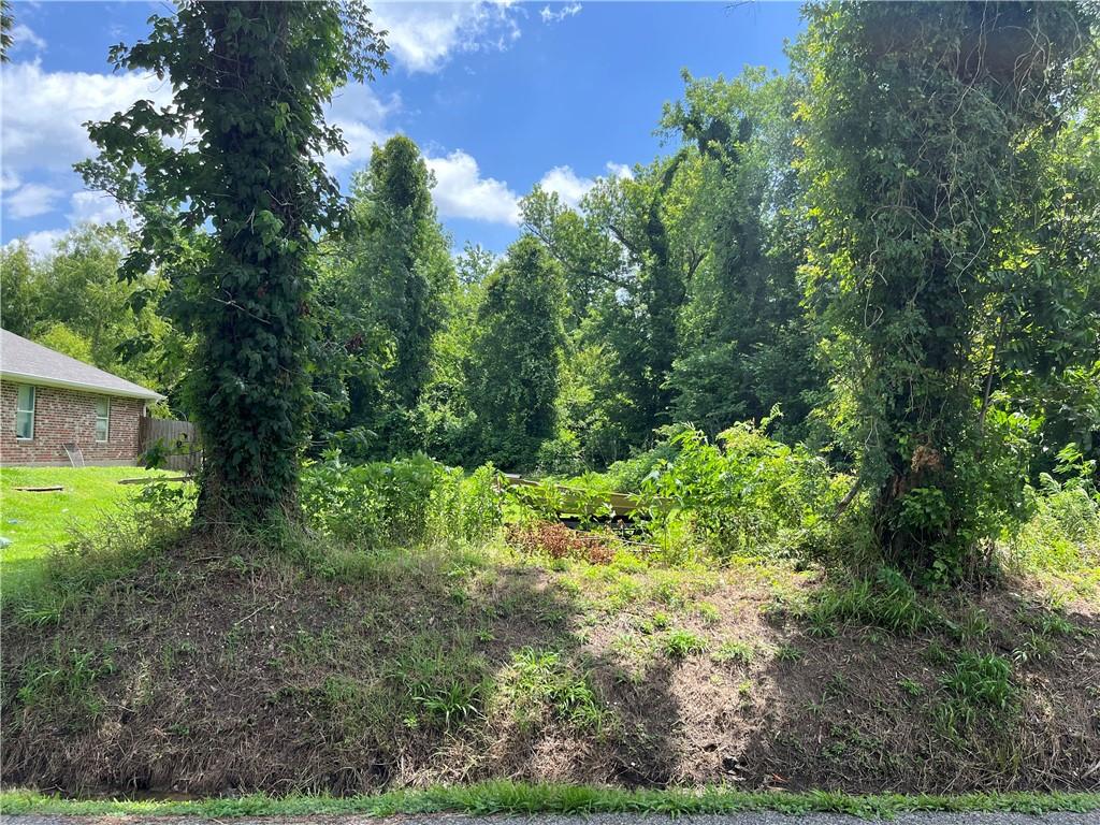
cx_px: 550
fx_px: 826
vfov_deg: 53.1
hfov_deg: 67.3
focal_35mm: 26
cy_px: 412
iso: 50
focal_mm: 5.1
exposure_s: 1/1075
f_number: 1.6
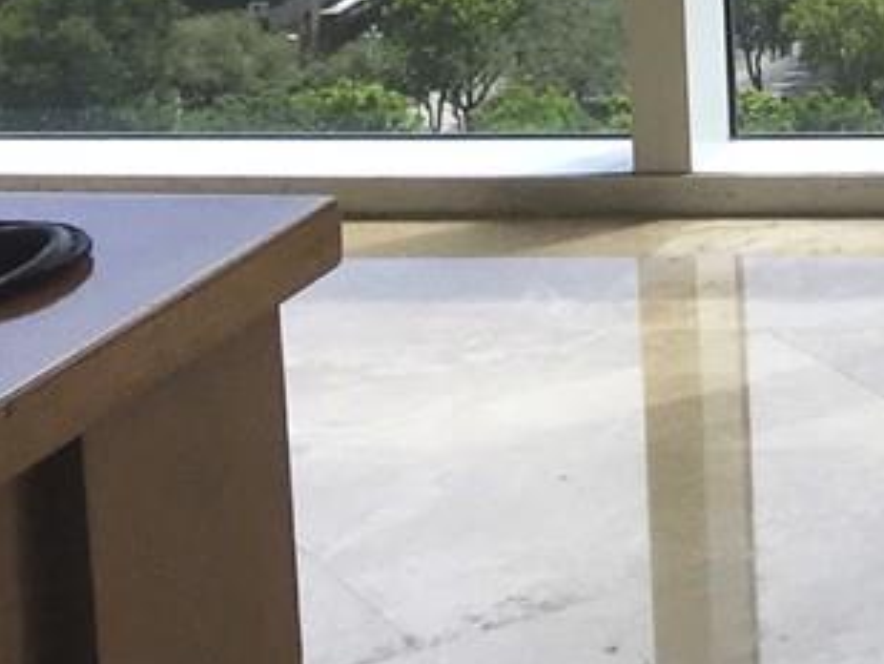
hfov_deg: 11.3
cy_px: -612
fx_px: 3832
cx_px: 2008
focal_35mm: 150
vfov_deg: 9.3
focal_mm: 4.15
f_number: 2.2
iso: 25
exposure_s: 1/635
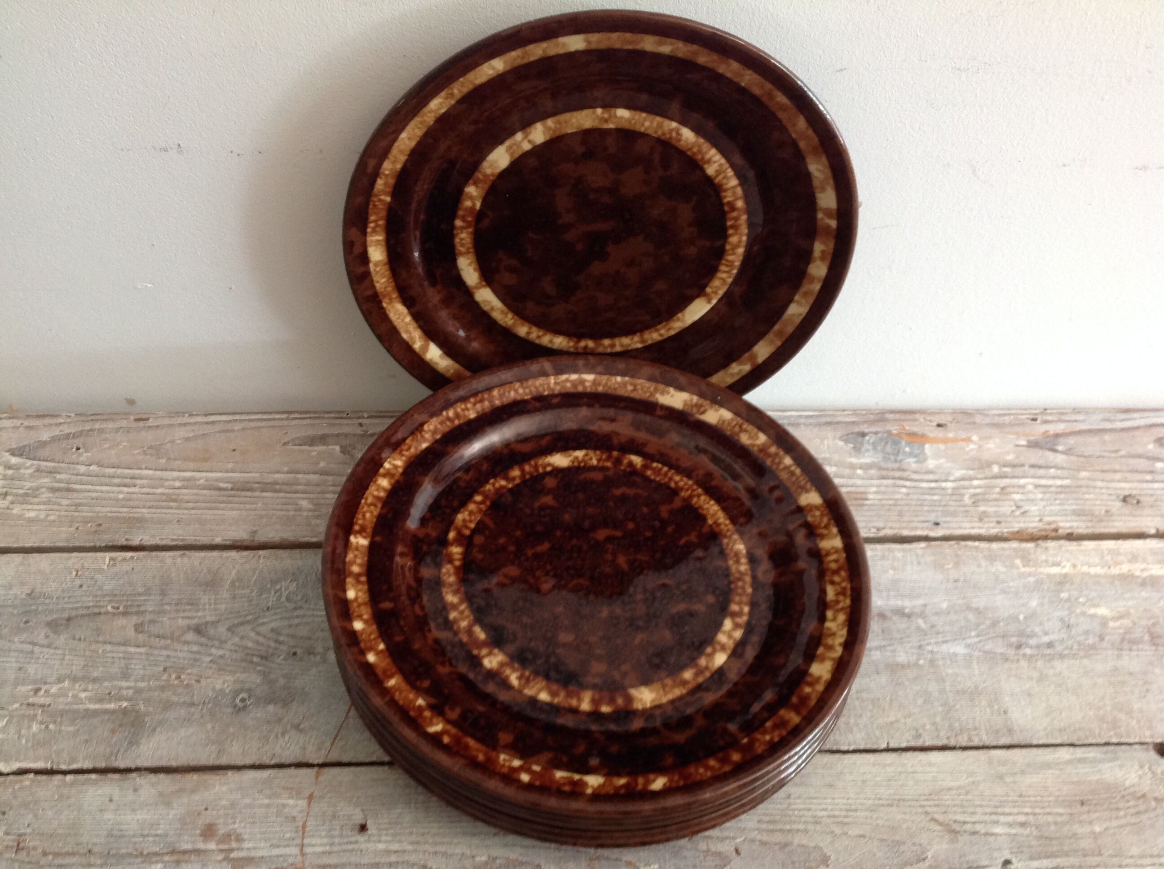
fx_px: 1175
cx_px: 582
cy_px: 434
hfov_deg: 52.7
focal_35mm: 35
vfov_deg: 40.6
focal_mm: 4.28
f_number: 2.4
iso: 160
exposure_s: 1/15
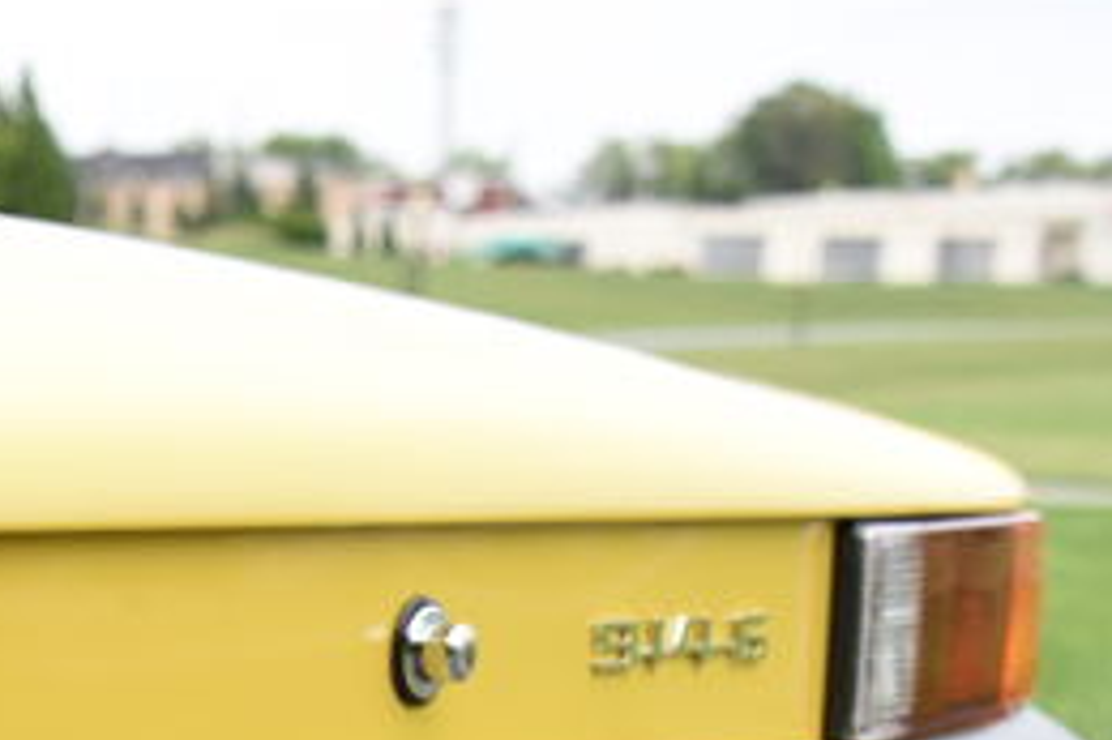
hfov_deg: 15.2
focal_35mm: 130
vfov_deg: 10.3
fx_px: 4013
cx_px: -235
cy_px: 1035
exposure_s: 1/3200
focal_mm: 44
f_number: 6.3
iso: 2000
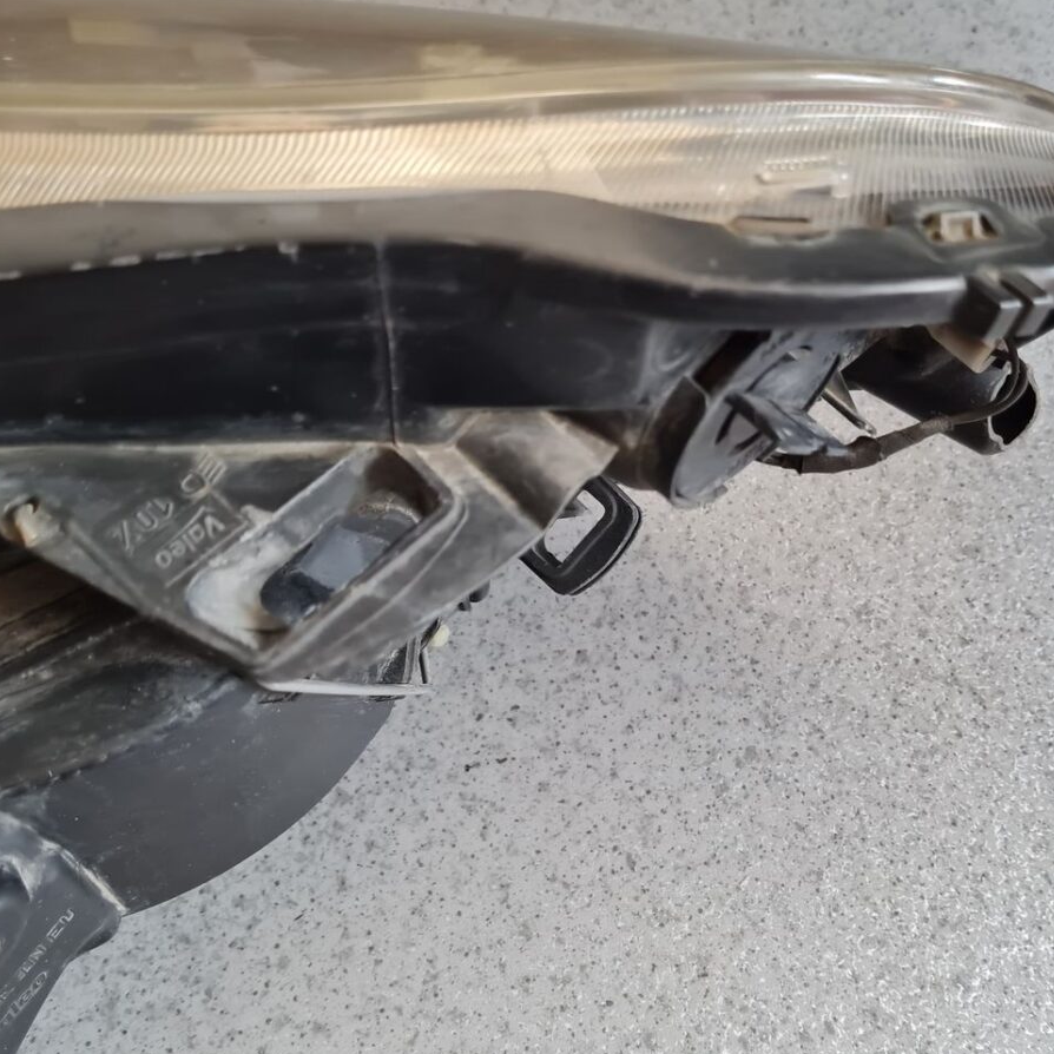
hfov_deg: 46.0
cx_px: 588
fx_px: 1240
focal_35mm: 36
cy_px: 594
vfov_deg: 45.9
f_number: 1.8
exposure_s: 1/100
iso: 160
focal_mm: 5.4
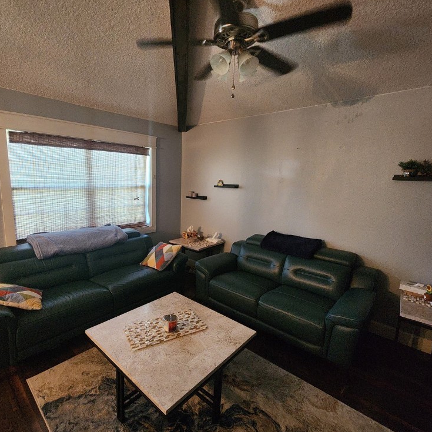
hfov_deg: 87.0
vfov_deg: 87.4
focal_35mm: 16
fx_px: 226
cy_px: 215
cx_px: 189
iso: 640
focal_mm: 2.2
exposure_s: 1/30
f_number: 2.2
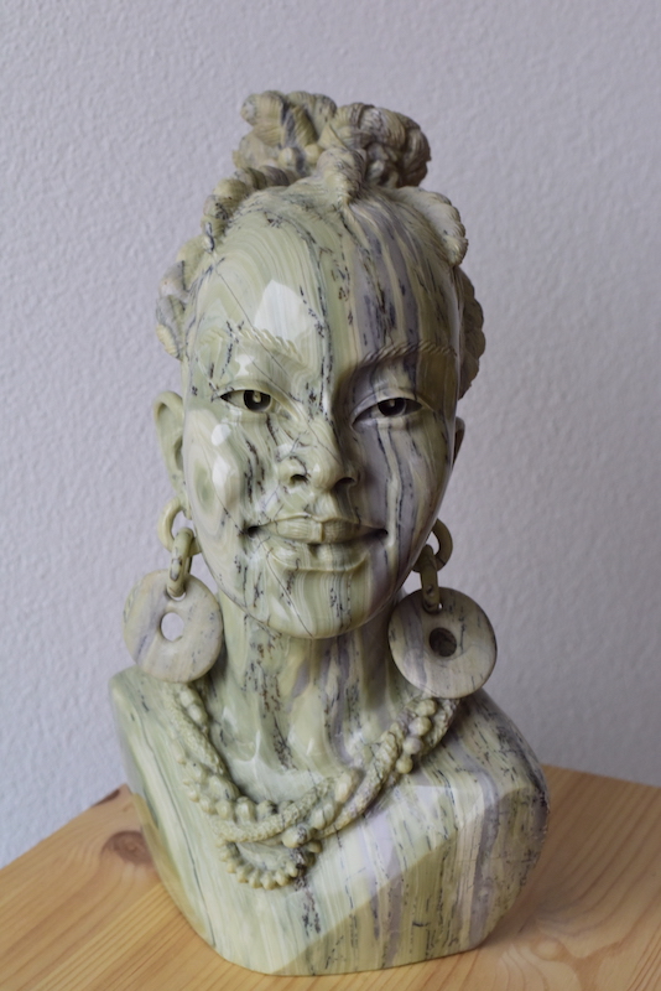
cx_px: 330
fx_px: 1376
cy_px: 496
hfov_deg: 27.0
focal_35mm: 50
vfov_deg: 39.6
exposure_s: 1/50
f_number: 8
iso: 2000
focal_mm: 50
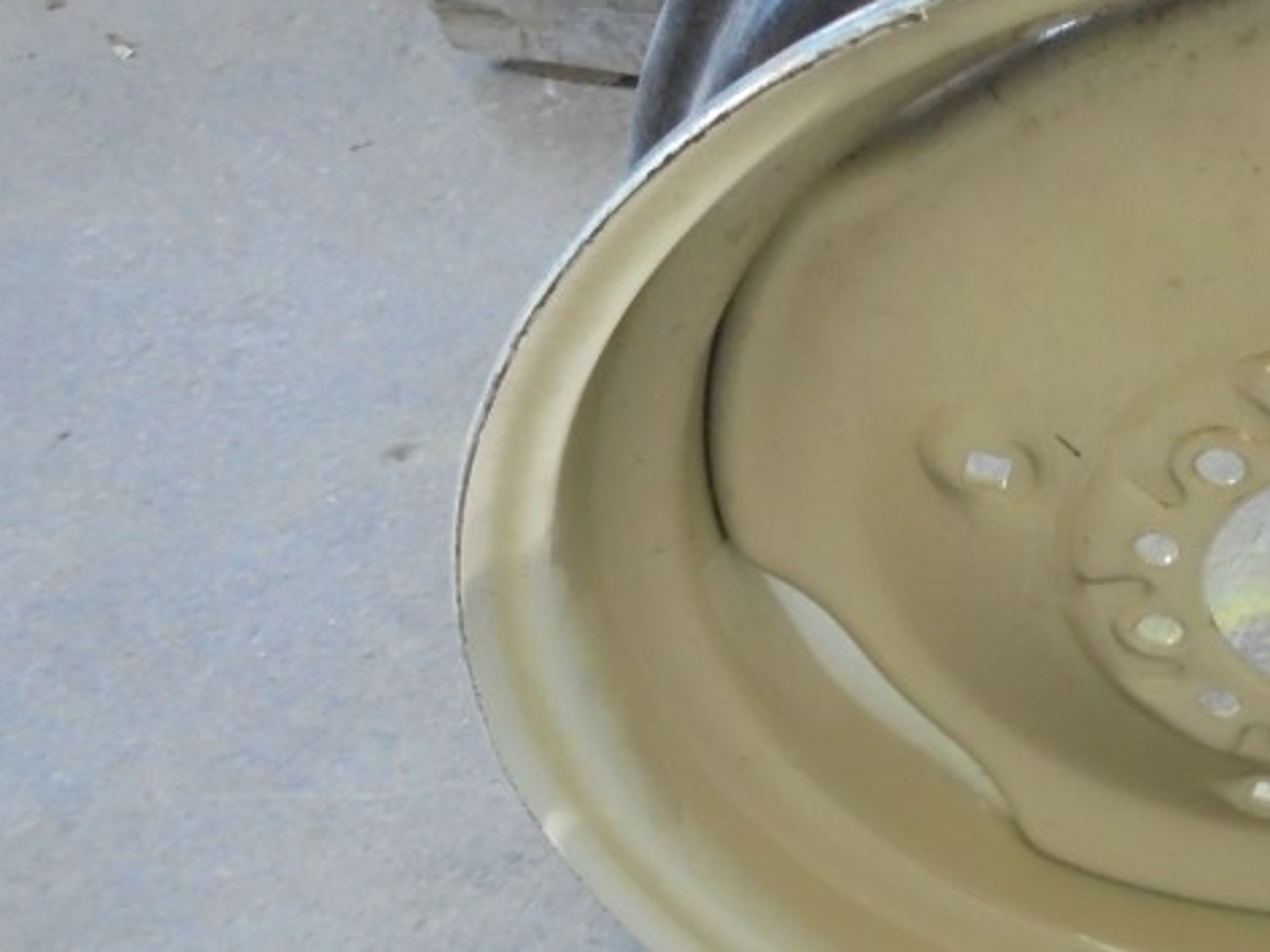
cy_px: 502
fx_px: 1944
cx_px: 1275
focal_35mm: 53
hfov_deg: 33.1
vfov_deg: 27.5
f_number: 3.5
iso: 400
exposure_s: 1/30
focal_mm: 4.6
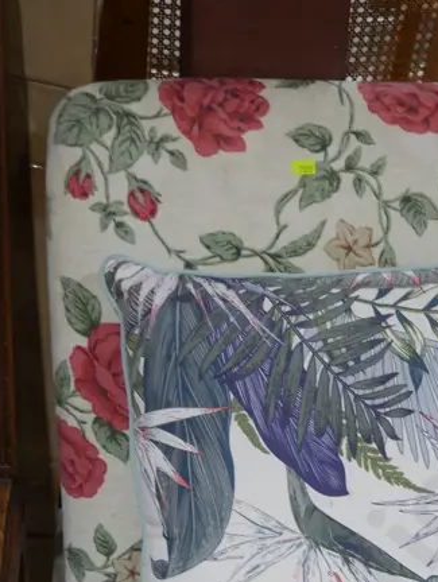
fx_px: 1515
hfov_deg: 16.4
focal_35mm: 90
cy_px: 666
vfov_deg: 20.6
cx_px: 324
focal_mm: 19
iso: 400
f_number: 4.1
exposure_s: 1/60
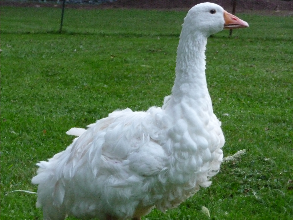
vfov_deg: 10.1
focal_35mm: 147
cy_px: 110
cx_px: 146
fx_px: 1244
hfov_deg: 13.4
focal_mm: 25.2
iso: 800
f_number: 4.8
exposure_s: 1/20
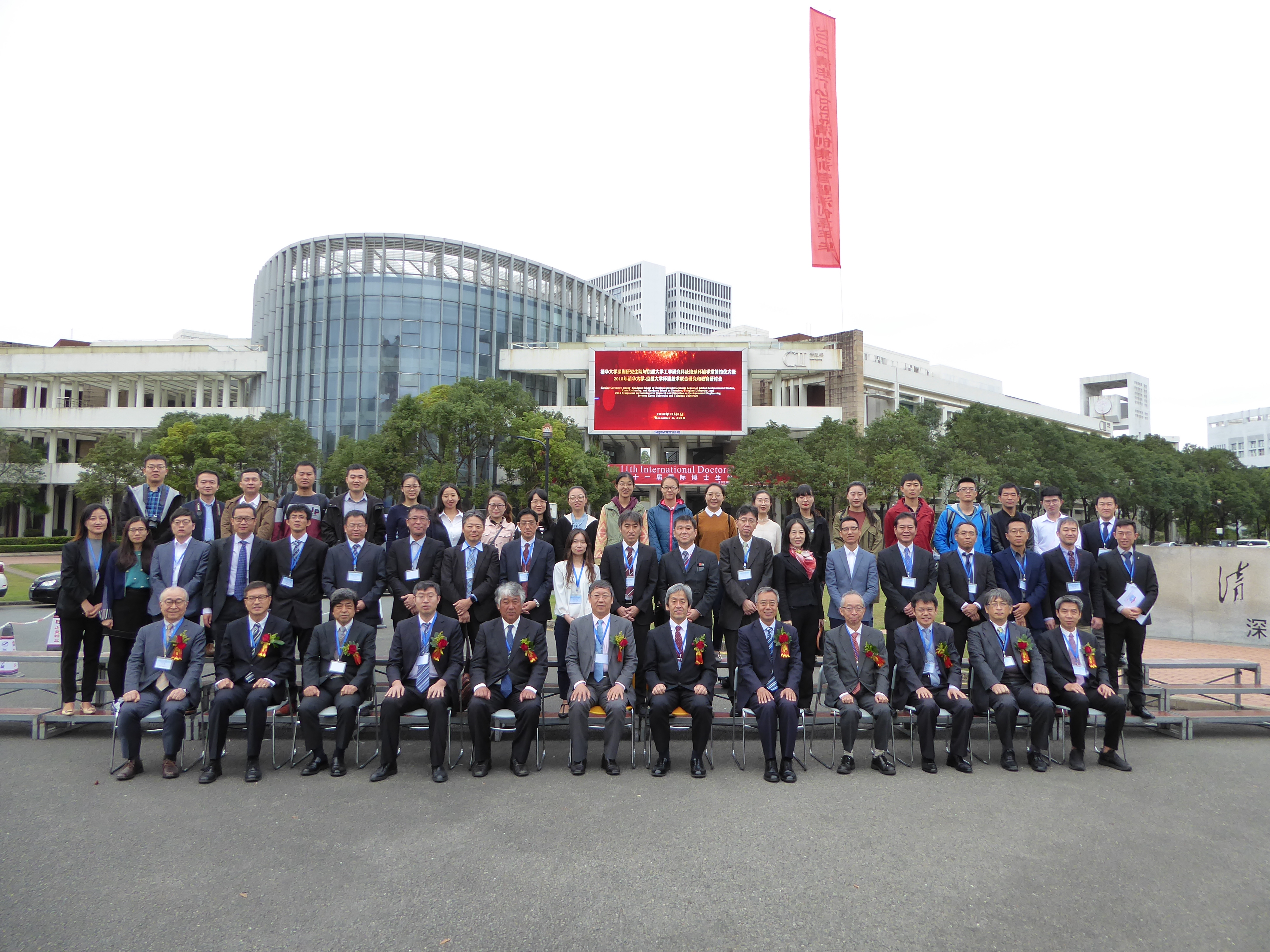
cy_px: 476
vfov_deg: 54.9
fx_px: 917
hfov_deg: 69.4
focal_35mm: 25
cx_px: 635
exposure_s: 1/160
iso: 125
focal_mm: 4.3
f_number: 3.3
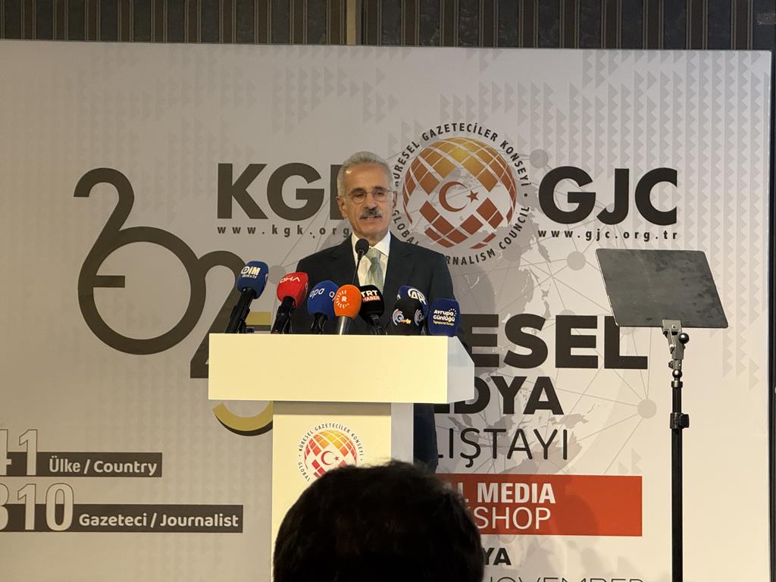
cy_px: 291
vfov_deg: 12.3
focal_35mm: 120
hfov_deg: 16.4
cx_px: 388
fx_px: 2690
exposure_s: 1/60
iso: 400
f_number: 2.8
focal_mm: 15.66
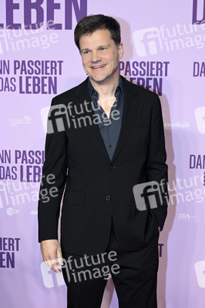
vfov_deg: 43.6
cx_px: 102
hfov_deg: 29.8
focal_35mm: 45
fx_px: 385
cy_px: 154
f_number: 4.5
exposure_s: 1/200
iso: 1250
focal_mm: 45
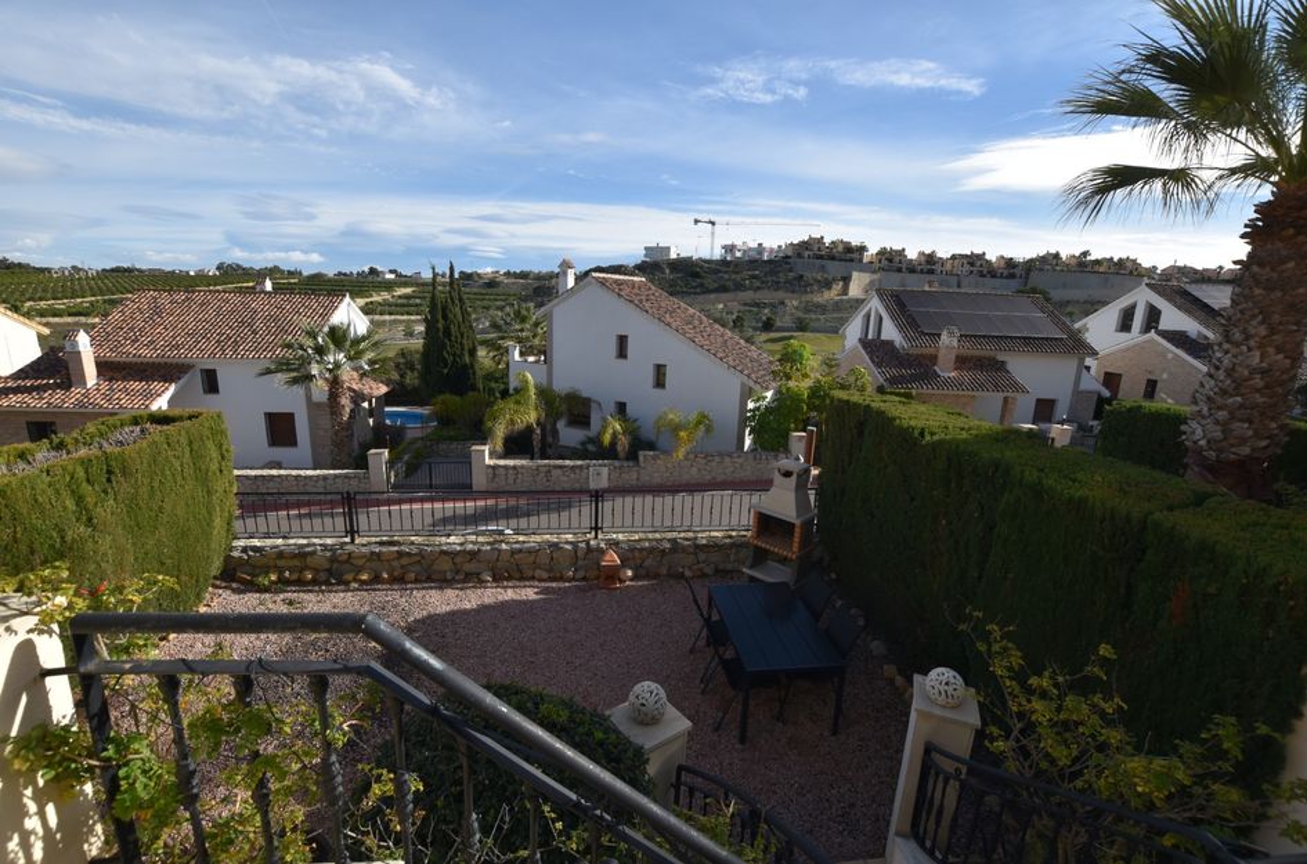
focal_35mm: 15
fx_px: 543
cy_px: 432
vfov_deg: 77.0
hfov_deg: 100.5
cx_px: 654
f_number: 8
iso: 100
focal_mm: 10
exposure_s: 1/250
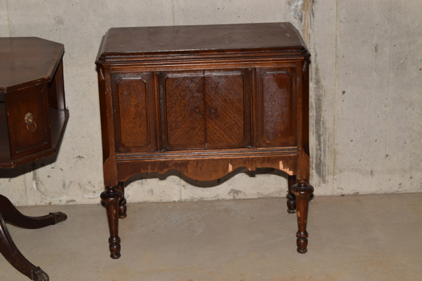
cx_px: 211
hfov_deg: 24.6
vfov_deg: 16.6
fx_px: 967
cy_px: 140
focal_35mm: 82
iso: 100
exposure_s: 1/125
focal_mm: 55
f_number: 9
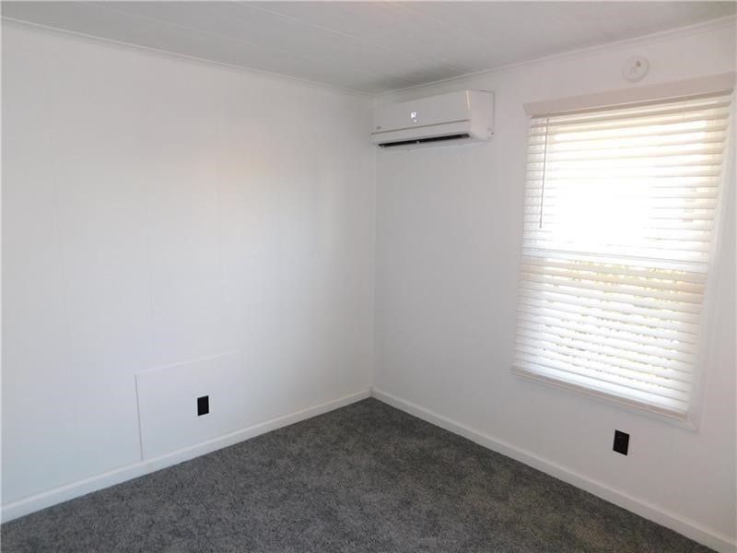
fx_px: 490
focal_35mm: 23
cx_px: 368
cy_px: 276
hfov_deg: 73.9
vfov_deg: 58.9
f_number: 3
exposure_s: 1/30
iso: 200
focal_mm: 4
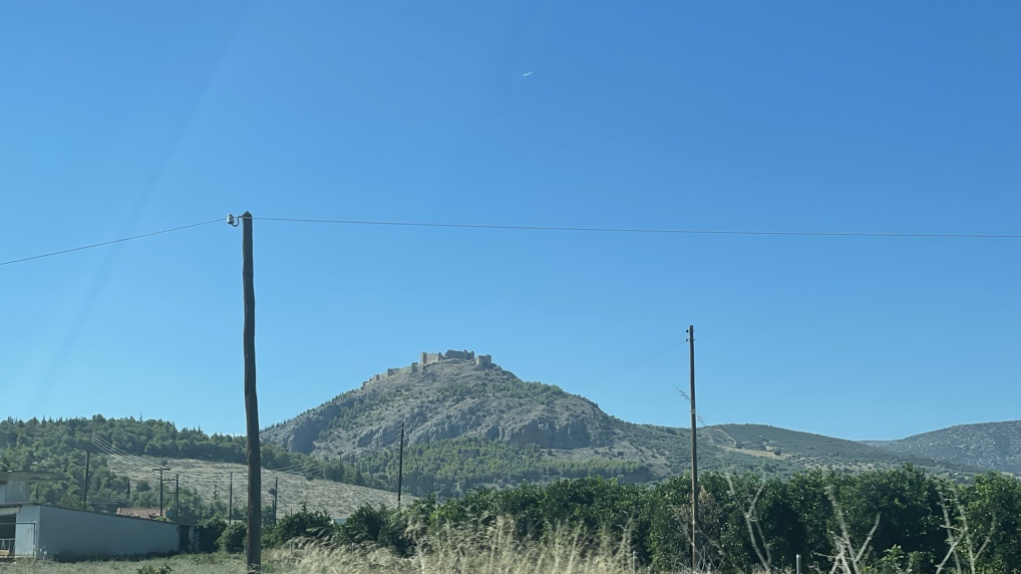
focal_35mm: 57
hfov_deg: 36.6
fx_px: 1543
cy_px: 315
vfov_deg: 21.1
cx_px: 509
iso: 25
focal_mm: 6
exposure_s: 1/1597
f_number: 2
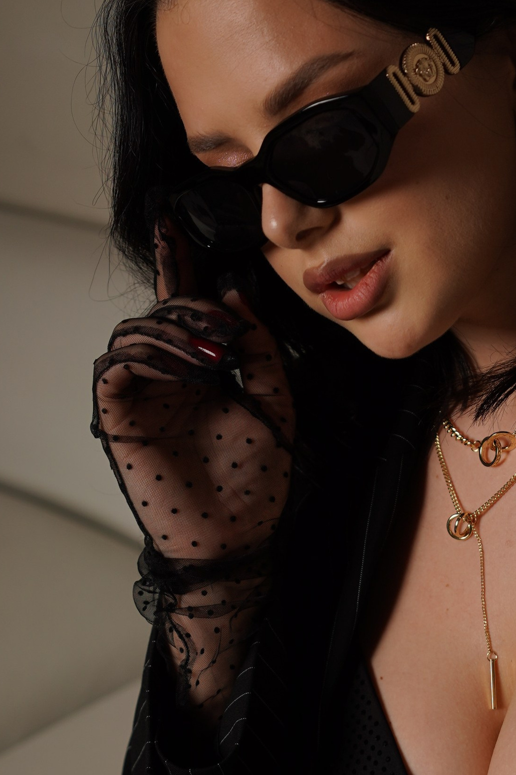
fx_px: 1870
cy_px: 669
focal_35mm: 87
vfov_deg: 22.9
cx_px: 448
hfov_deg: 15.6
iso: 100
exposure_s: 1/125
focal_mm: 35
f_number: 3.2
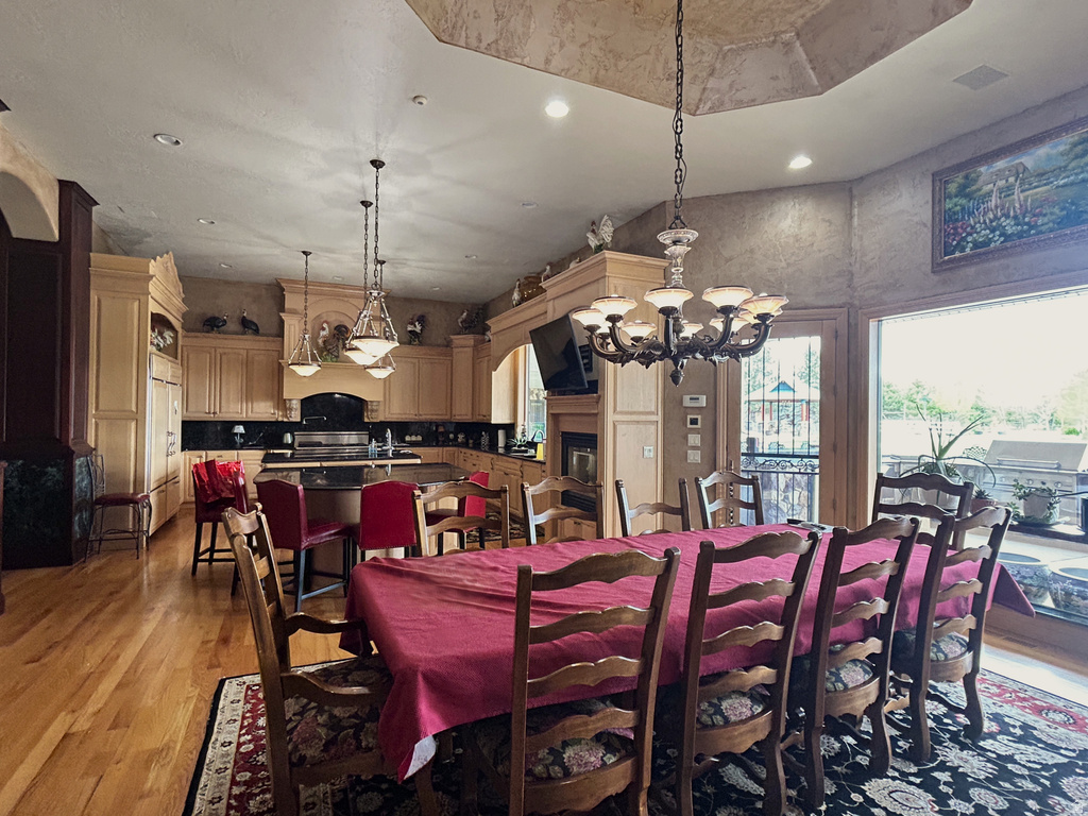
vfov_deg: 74.7
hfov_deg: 91.0
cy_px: 408
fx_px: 534
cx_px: 544
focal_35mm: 17
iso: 500
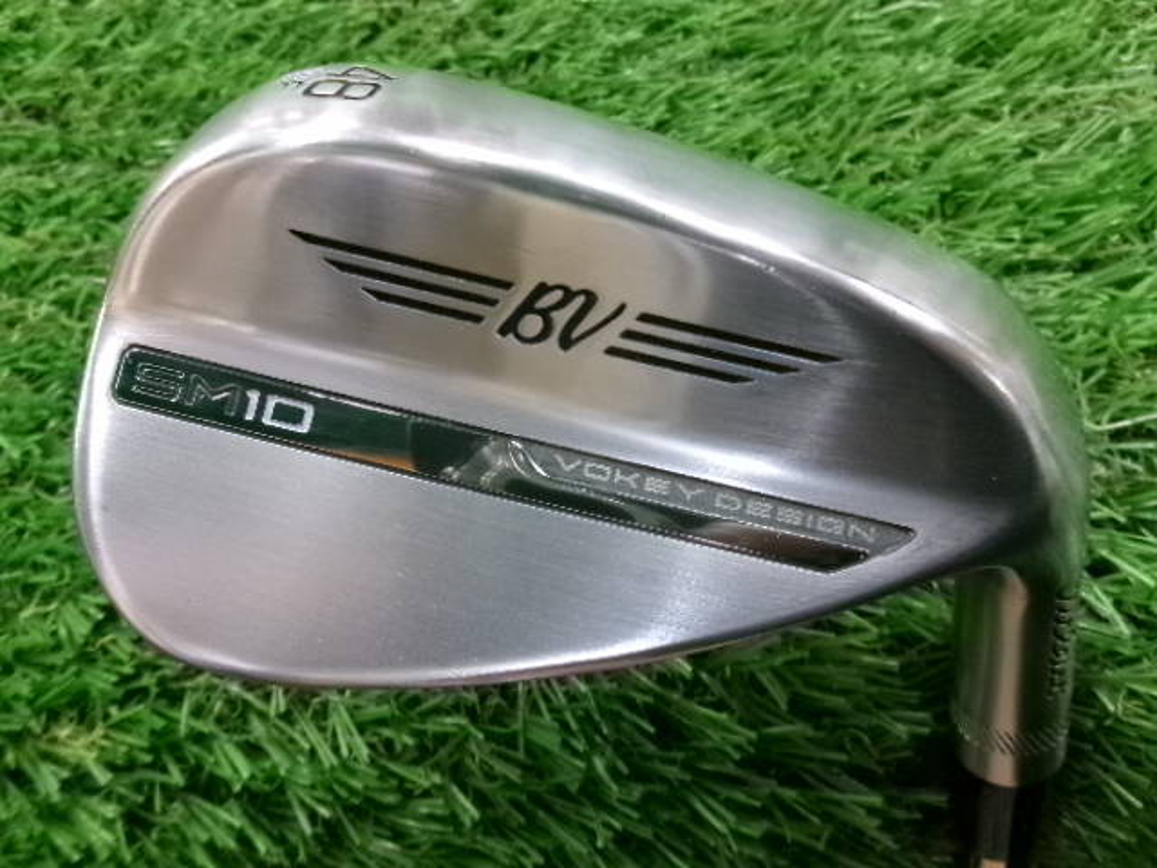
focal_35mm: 28
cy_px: 434
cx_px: 578
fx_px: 936
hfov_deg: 63.4
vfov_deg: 49.7
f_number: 3.9
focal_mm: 5.1
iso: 800
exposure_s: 1/34
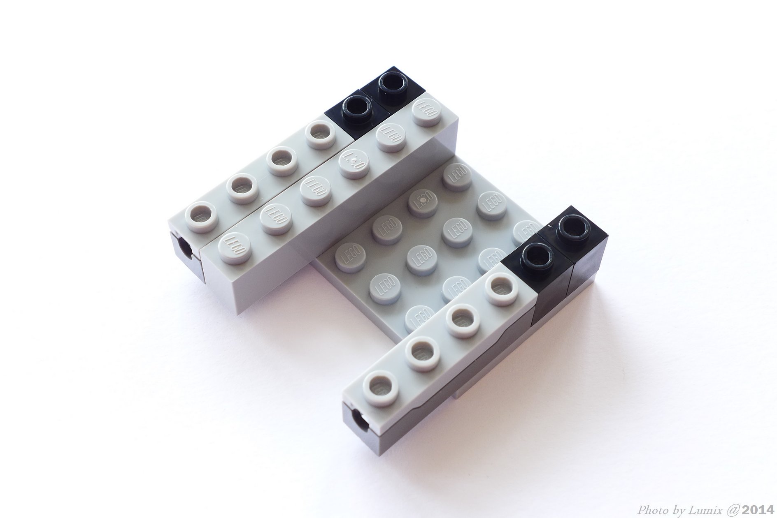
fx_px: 1187
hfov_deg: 36.2
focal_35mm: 55
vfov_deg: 24.6
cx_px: 388
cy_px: 259
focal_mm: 10.8
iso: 80
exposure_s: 1/30
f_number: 4
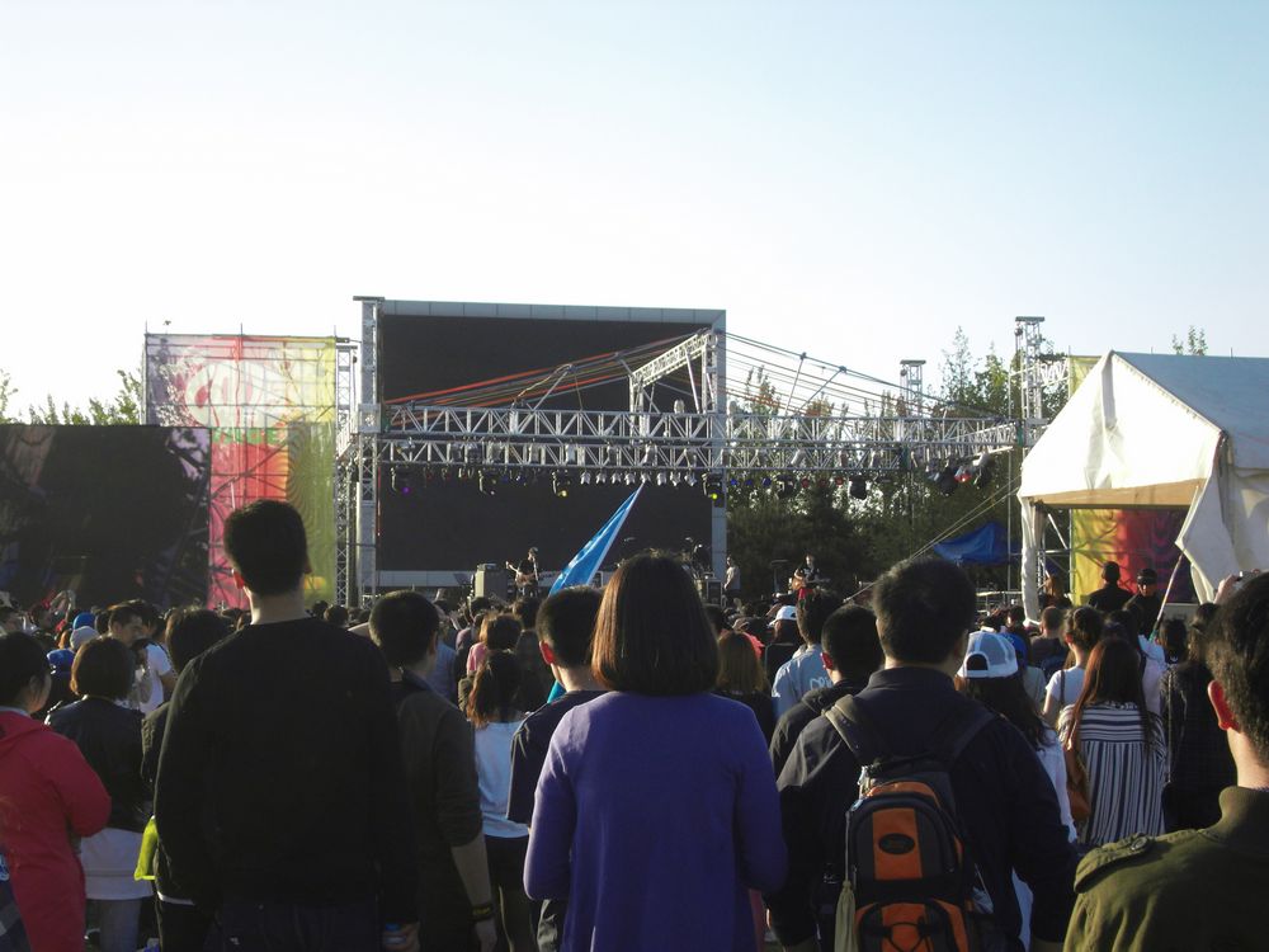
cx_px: 634
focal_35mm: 64
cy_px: 476
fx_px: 2346
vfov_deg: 22.9
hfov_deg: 30.3
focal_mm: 11.3
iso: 80
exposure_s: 1/320
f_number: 4.8
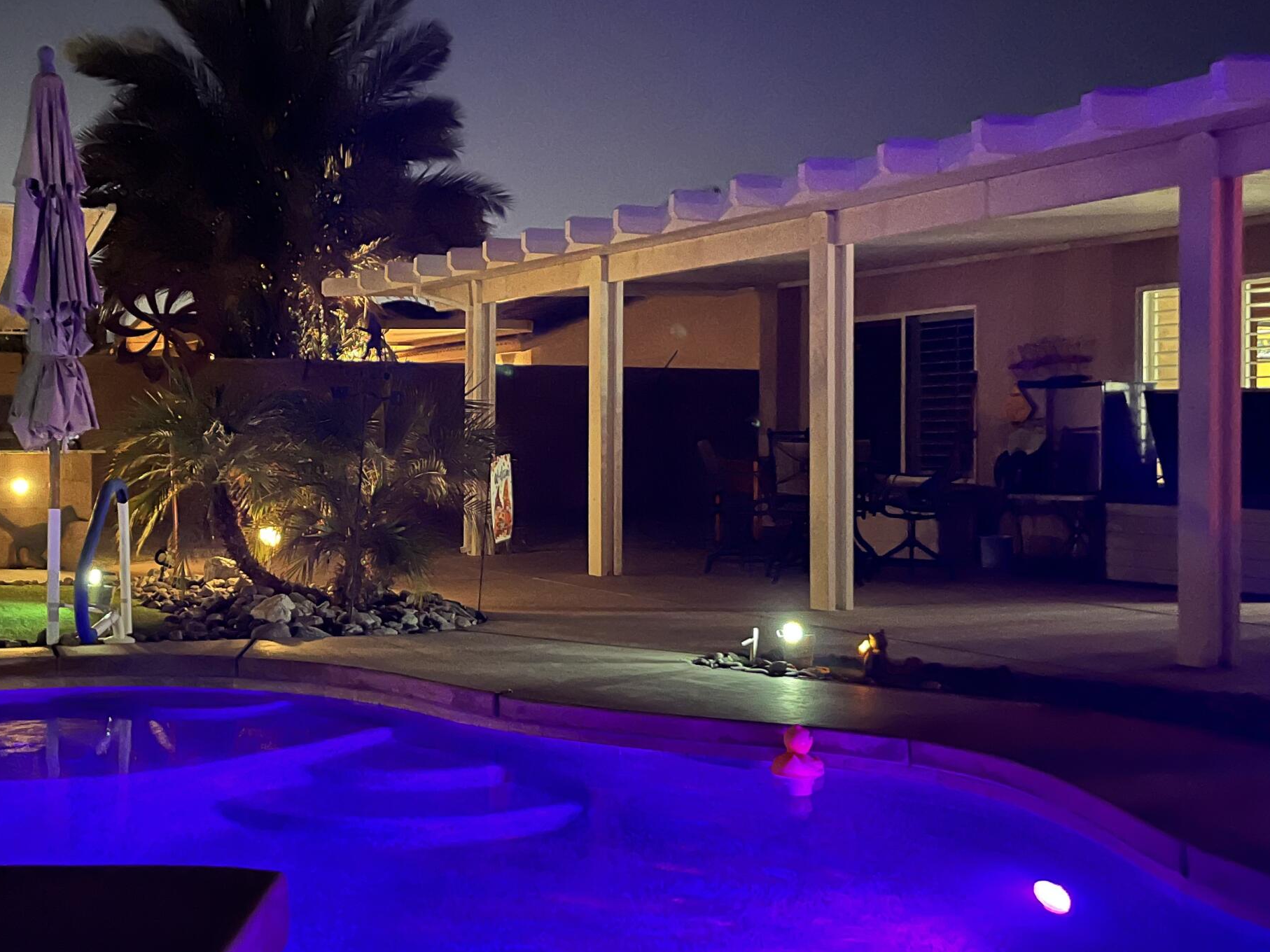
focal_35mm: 43
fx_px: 1577
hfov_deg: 43.0
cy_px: 439
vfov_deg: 33.6
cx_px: 381
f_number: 1.6
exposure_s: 1/5
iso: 1000
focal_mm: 5.1
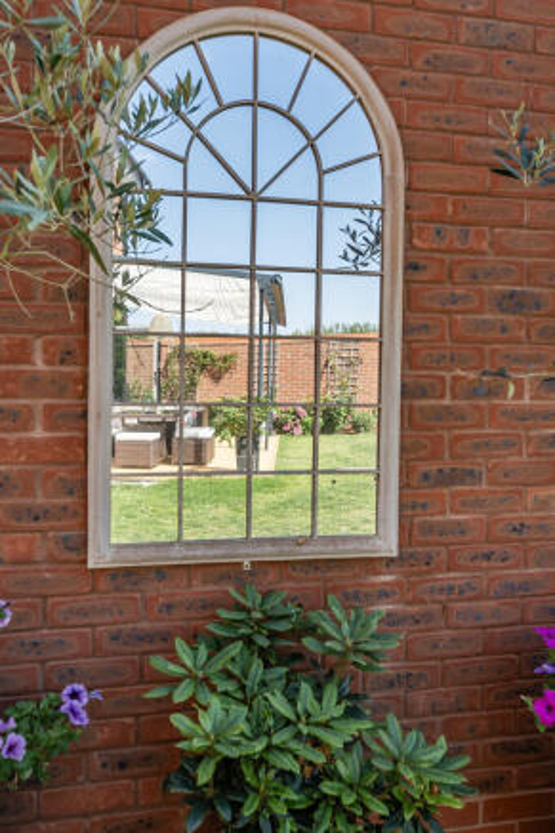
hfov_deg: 42.3
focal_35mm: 31
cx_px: 278
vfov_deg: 60.3
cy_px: 416
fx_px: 717
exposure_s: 1/400
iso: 400
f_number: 8
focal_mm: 21
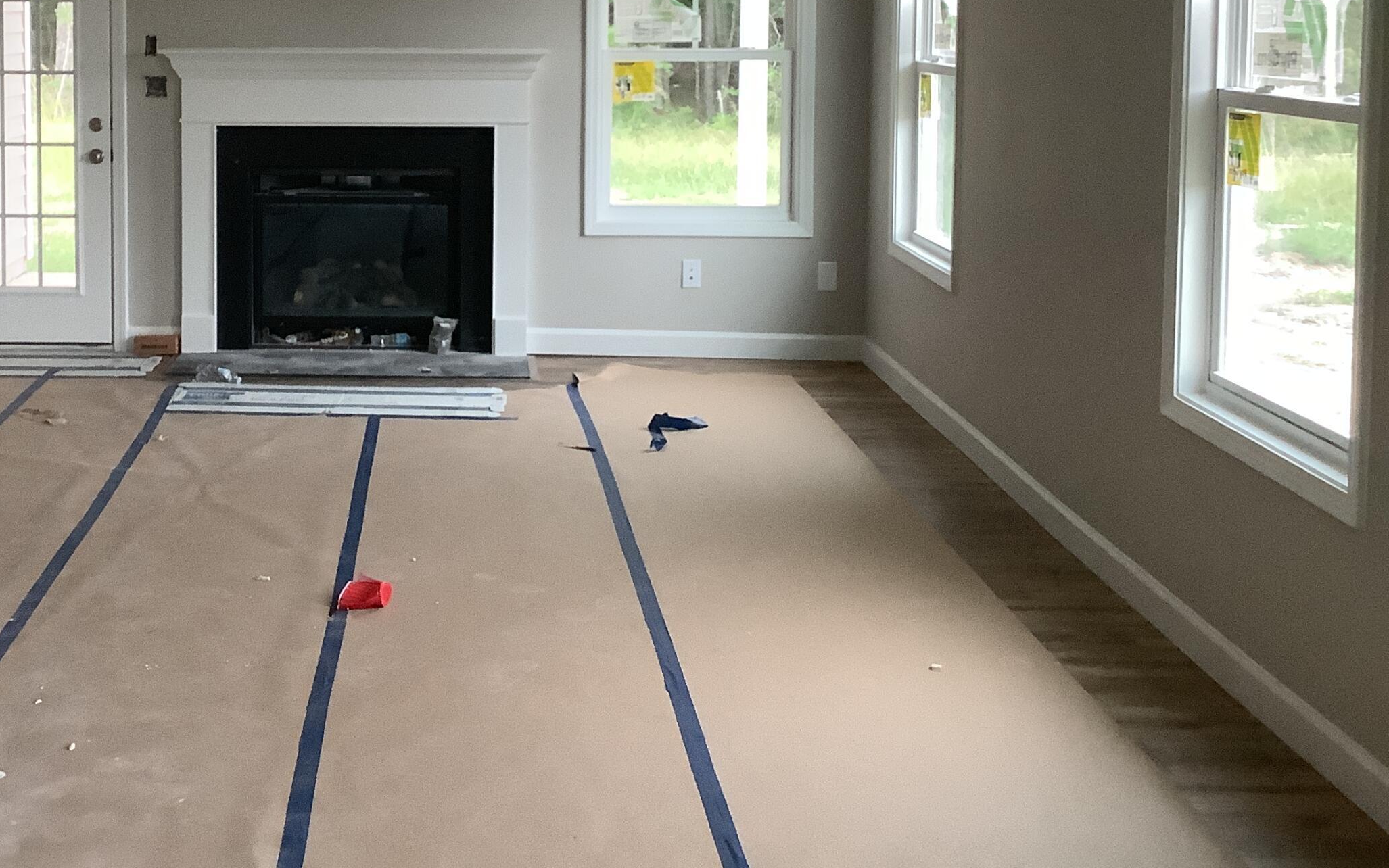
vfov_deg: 26.1
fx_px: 1817
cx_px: 385
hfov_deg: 40.9
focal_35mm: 48
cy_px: 114
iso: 250
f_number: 2.4
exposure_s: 1/60
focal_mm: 3.3
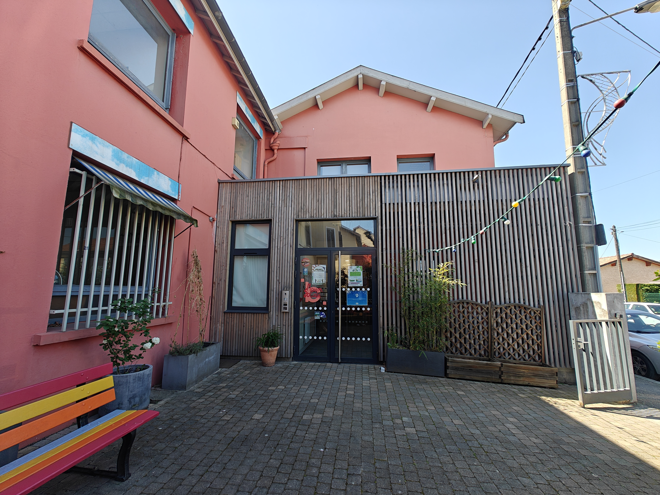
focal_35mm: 14
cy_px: 248
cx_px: 330
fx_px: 267
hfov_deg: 102.1
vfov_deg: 85.7
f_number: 2.2
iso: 64
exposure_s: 1/391
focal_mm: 2.62
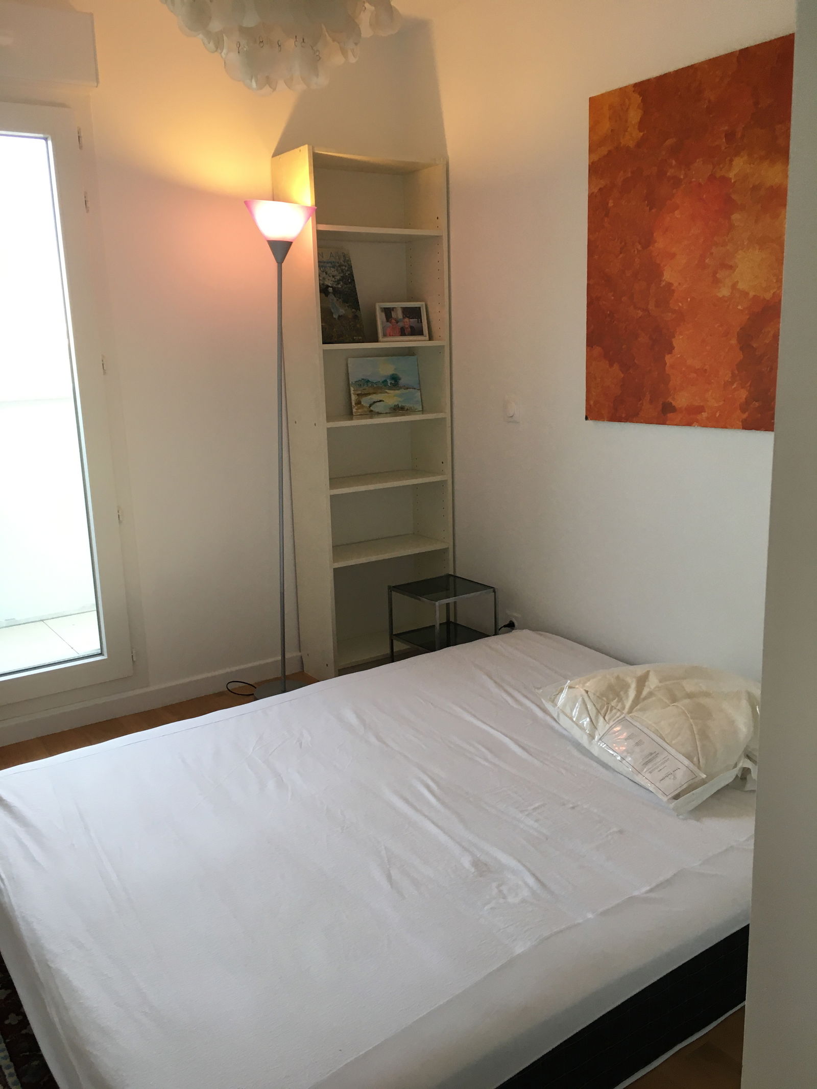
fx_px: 913
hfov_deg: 48.2
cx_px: 408
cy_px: 544
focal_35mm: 29
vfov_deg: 61.7
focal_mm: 4.15
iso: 80
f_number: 2.2
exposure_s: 1/33
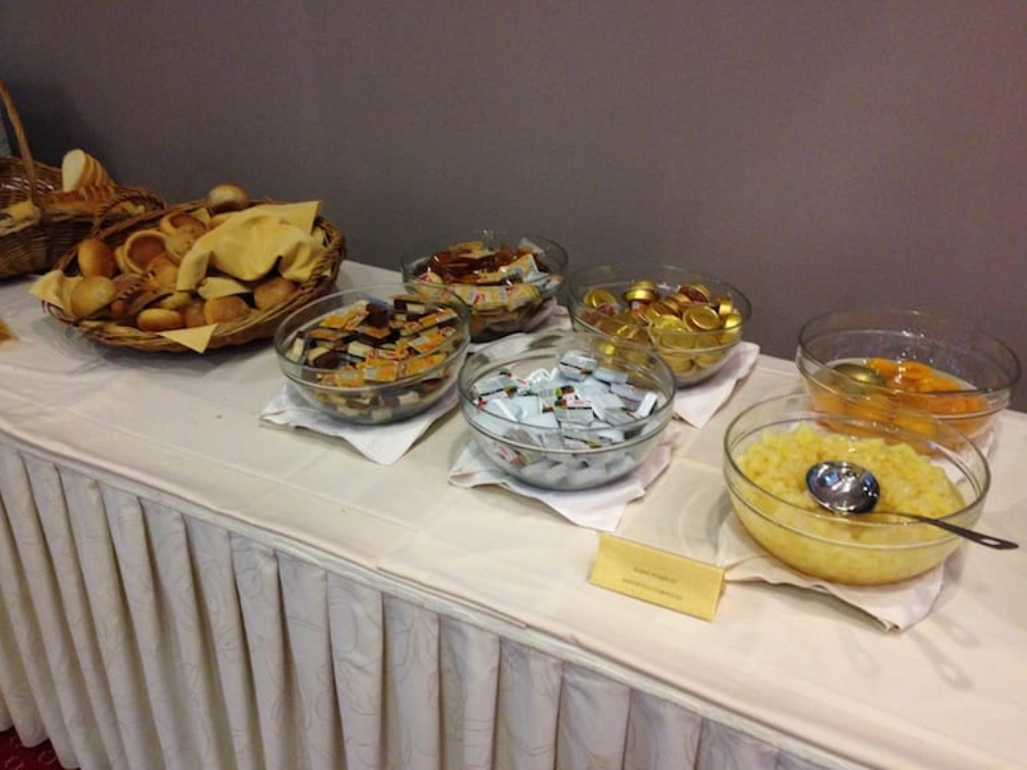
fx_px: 1009
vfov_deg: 41.8
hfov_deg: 54.0
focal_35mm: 34
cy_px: 394
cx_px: 520
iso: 320
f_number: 2.4
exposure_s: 1/20
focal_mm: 4.12
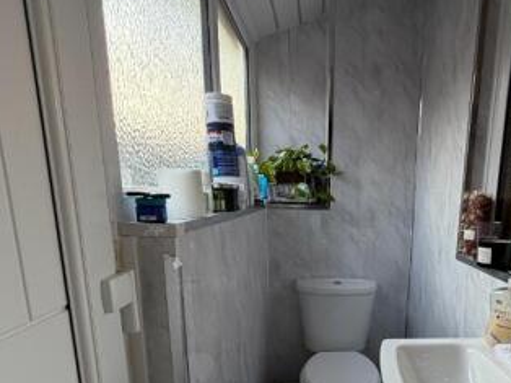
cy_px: 278
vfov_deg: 51.2
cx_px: 357
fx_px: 384
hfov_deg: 64.8
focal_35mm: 26
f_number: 2.2
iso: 100
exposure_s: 1/121
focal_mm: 2.22
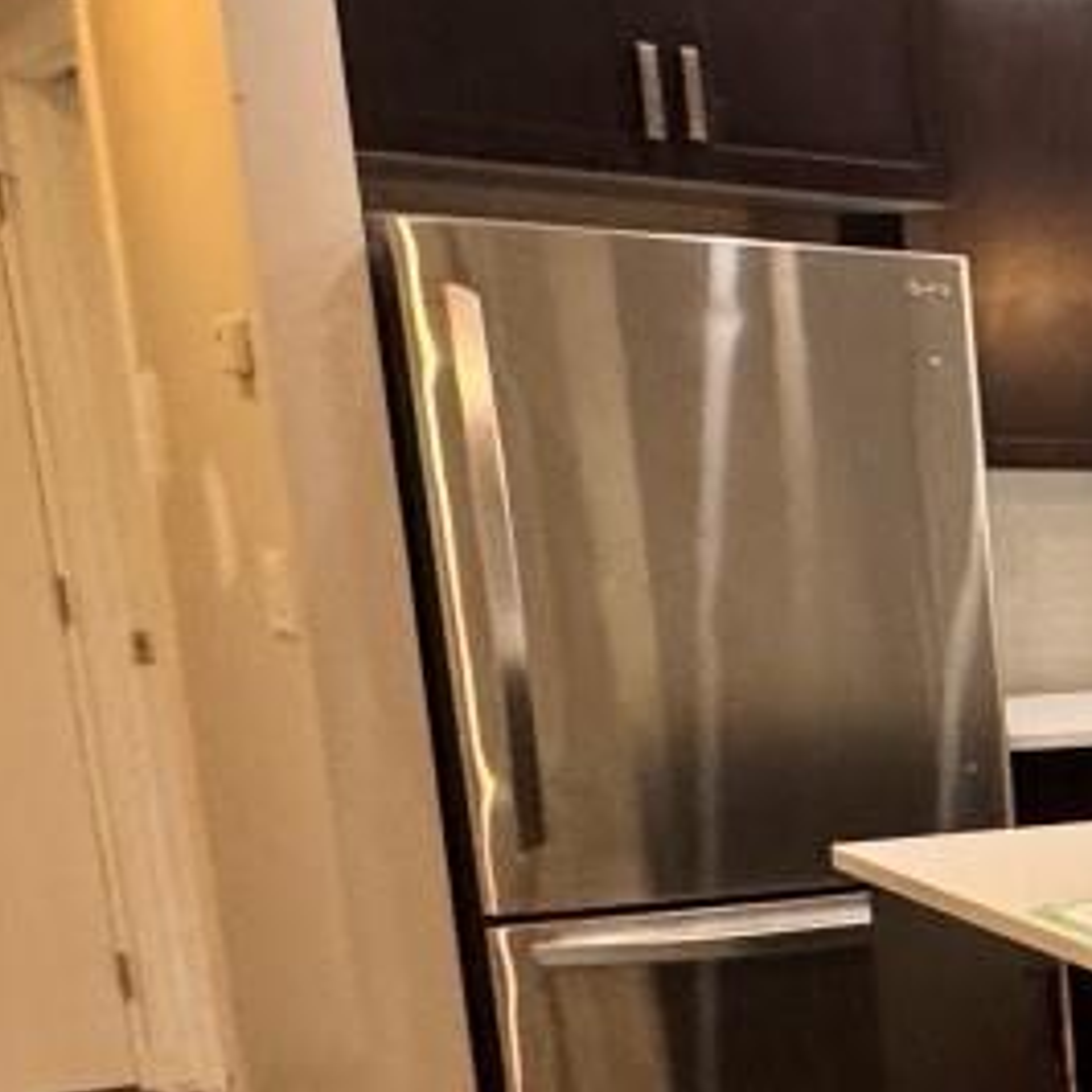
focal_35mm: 67
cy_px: 948
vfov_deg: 25.1
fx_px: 2391
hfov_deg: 16.9
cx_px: 2324
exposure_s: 1/120
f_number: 2.2
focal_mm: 2.22
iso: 320
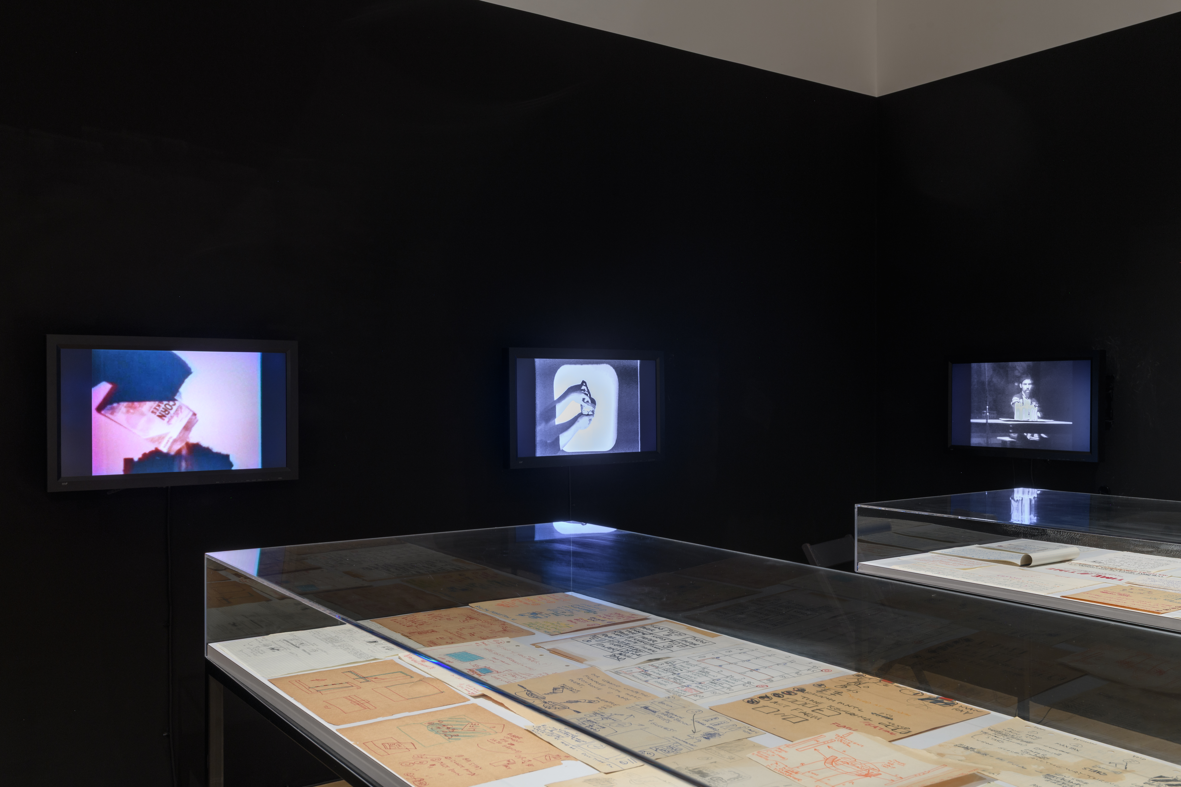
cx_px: 590
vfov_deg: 41.1
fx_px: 1050
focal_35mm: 32
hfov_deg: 58.7
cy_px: 394
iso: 100
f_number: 11
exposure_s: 15
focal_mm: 32
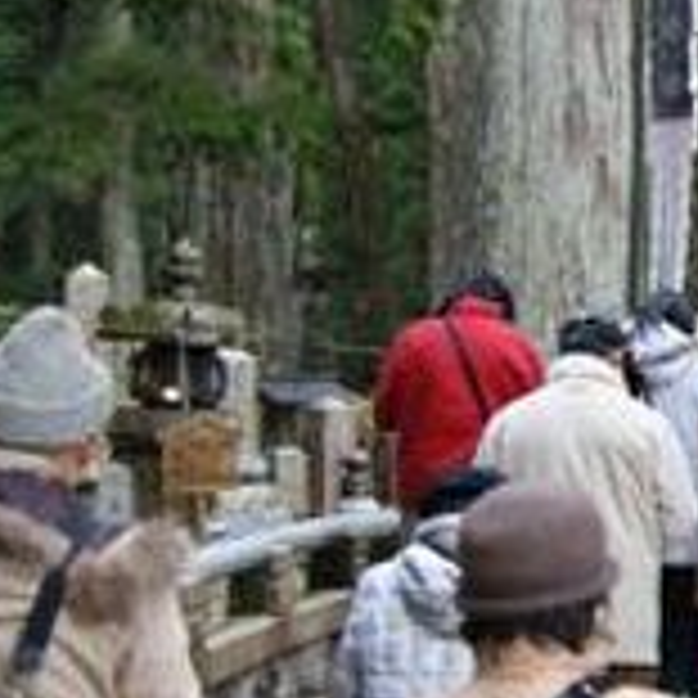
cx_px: 932
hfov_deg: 13.1
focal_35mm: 128
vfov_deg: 13.6
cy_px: 313
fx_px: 2920
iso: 250
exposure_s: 1/40
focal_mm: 24
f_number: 4
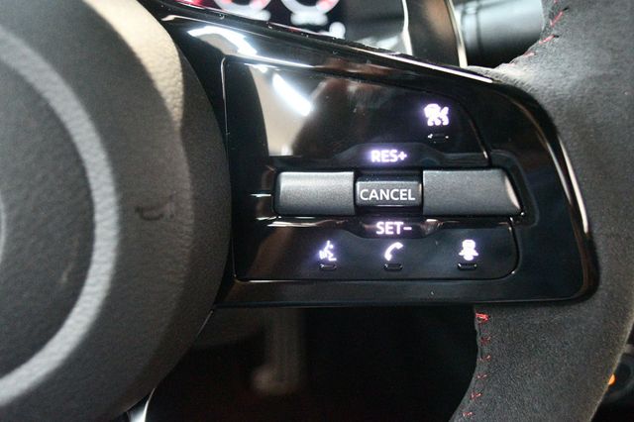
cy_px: 211
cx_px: 317
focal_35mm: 33
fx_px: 581
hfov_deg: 57.2
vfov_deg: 39.9
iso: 12800
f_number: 4
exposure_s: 1/50
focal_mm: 22
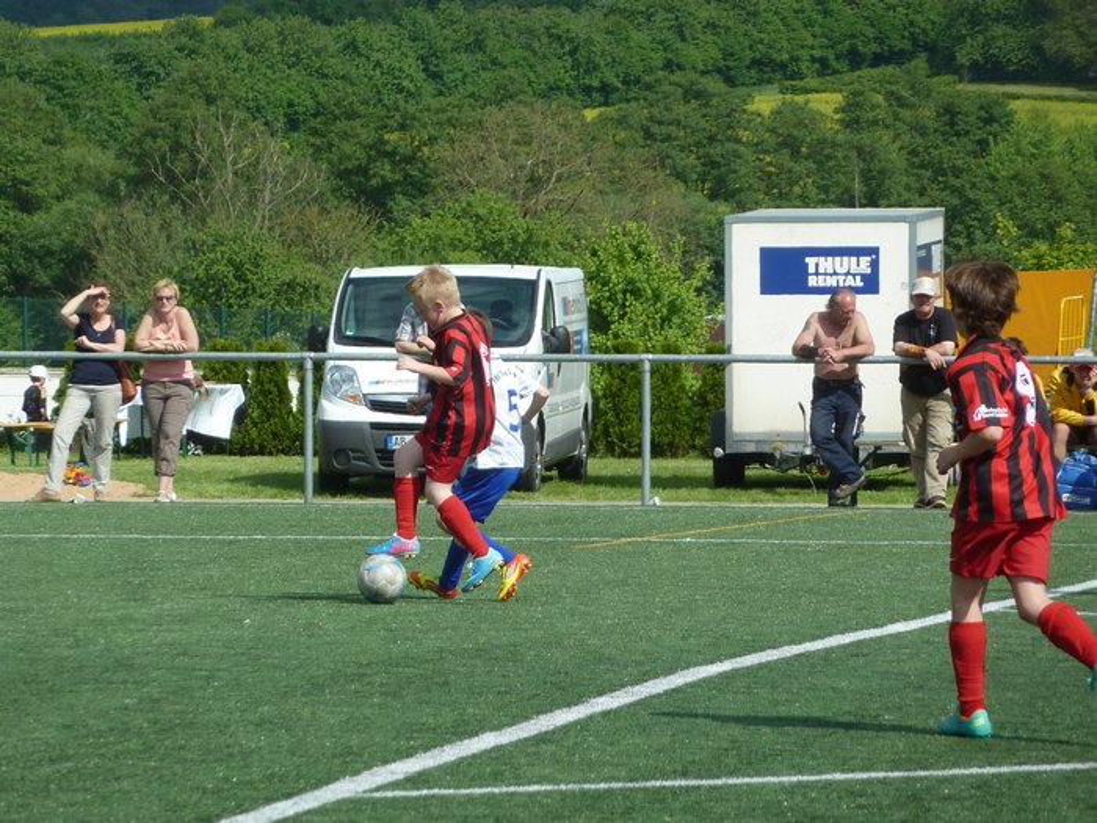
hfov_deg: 6.6
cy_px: 412
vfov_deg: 5.0
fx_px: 9507
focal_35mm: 300
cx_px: 548
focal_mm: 49.2
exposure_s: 1/800
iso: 160
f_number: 4.9
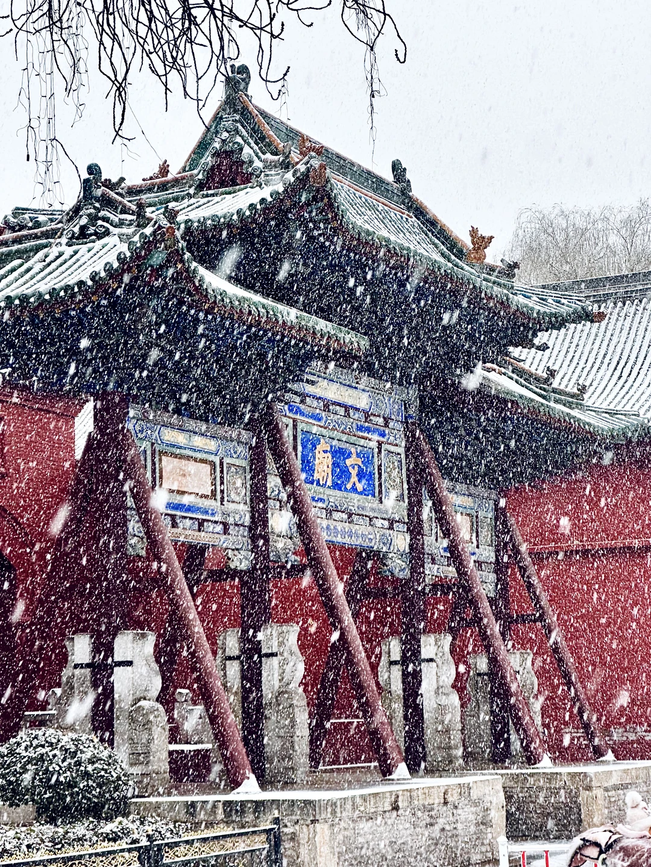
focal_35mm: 77
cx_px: 326
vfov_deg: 25.3
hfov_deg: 19.1
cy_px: 434
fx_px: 1931
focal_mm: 9
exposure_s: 1/99
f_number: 2.8
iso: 64
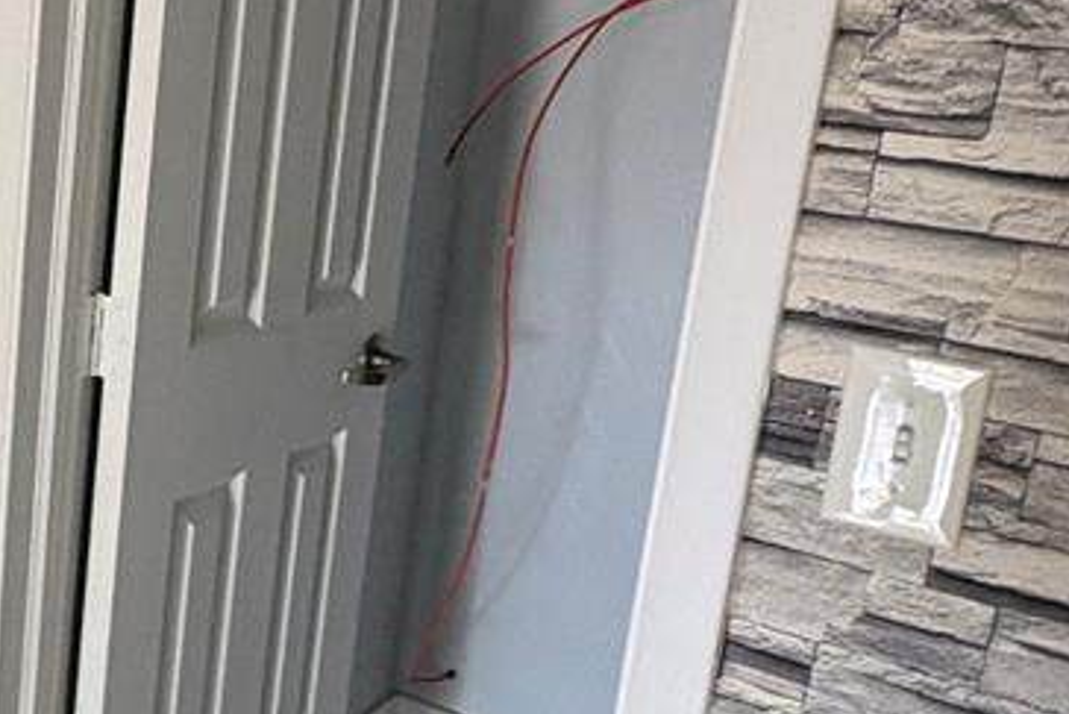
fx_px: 1426
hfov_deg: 37.6
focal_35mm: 48
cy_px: 247
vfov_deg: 27.9
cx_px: 50
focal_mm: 2.22
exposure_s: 1/70
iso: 250
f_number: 2.2
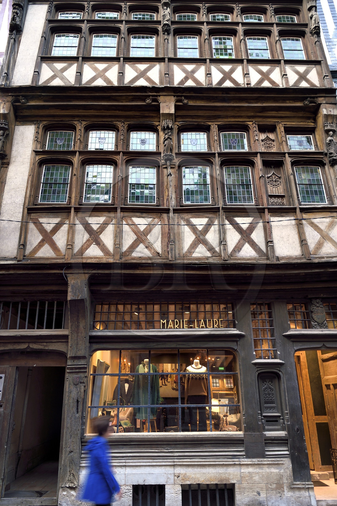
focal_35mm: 24
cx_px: 168
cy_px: 253
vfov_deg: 73.8
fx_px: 337
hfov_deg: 53.1
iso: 200
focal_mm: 24
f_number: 8
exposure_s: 1/13
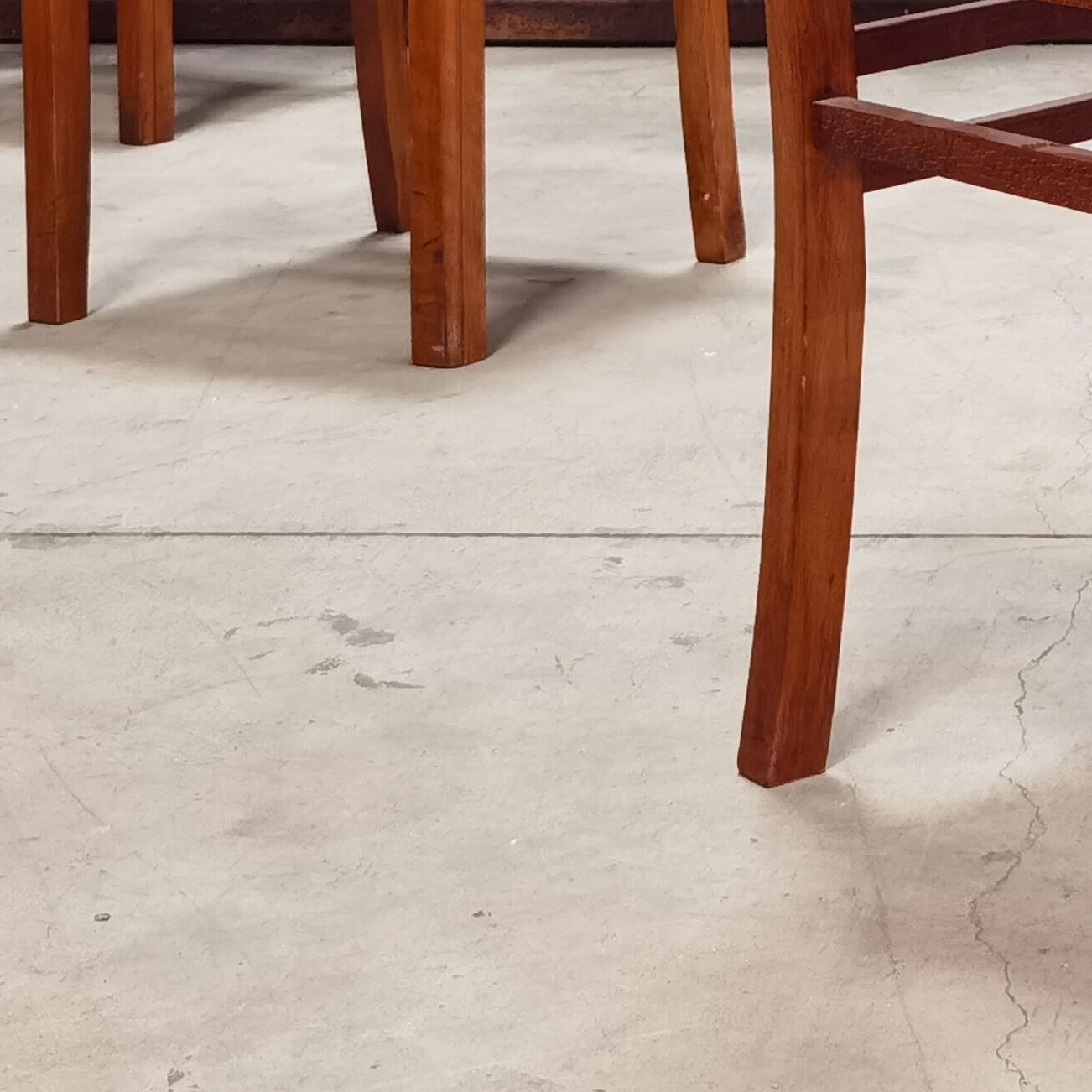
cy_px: -104
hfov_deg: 18.5
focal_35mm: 89
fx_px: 3176
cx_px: 1300
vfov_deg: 18.8
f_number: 1.9
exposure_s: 1/33.3
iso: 500
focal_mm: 6.71
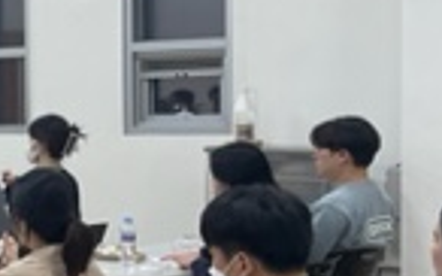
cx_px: -421
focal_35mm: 121
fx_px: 1456
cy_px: 197
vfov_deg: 10.8
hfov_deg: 14.5
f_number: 1.6
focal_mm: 4.2
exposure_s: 1/120
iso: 80
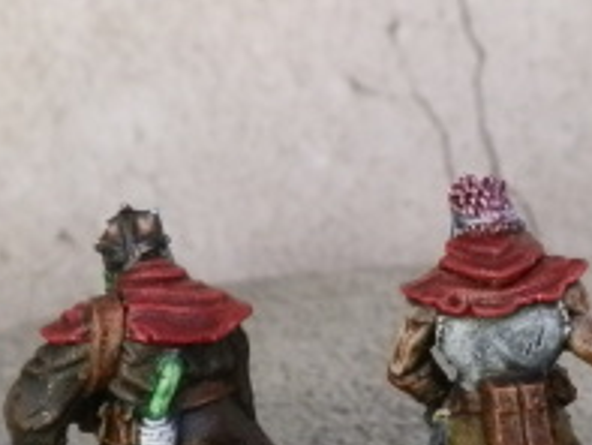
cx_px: 373
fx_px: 1301
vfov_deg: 19.1
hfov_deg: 25.6
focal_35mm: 76
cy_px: 403
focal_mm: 5
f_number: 3.1
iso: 400
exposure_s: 1/80
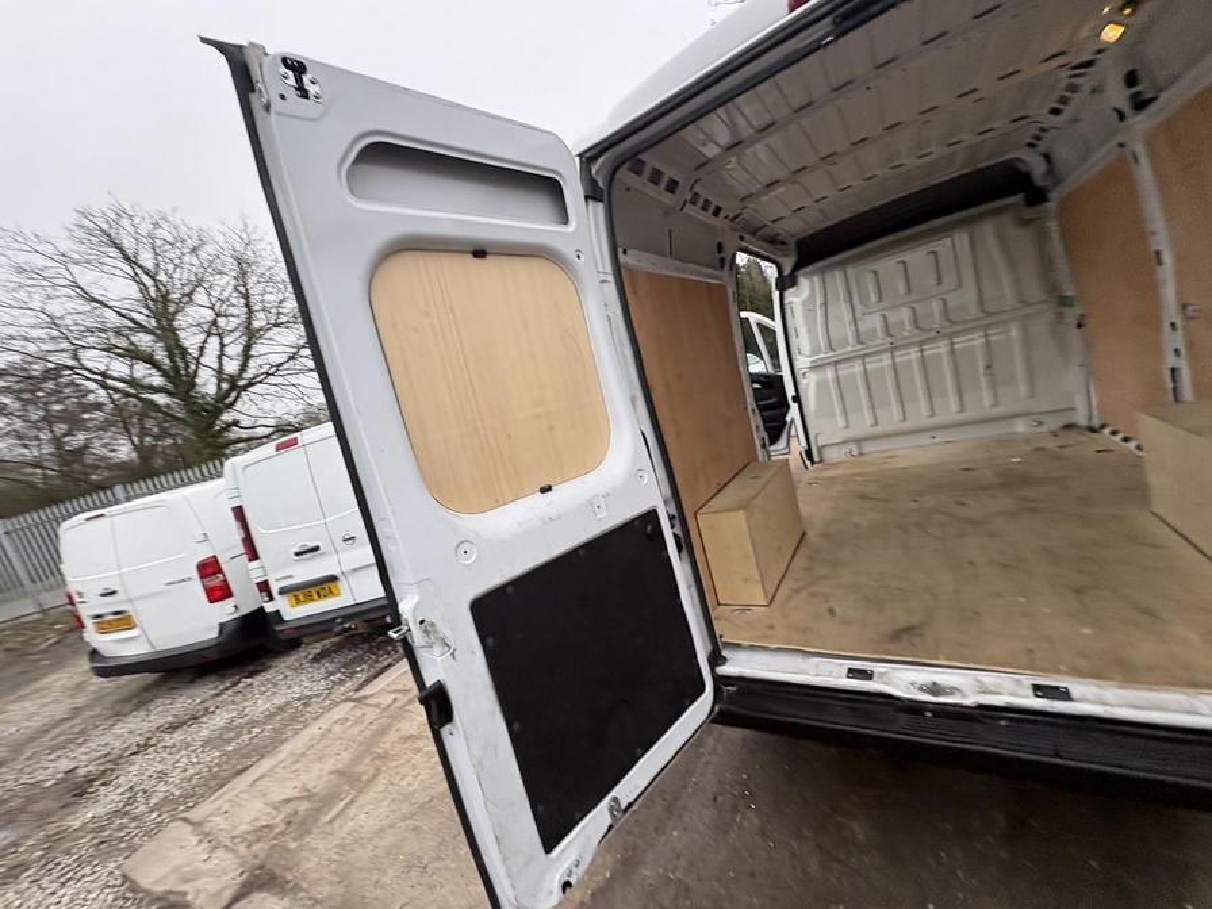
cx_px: 606
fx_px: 490
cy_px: 454
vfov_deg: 85.7
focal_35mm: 14
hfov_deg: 102.1
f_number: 2.2
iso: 80
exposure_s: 1/99
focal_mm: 2.22
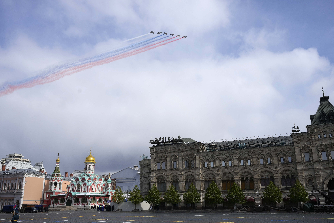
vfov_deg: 40.0
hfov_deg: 57.2
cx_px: 167
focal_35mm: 33
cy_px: 112
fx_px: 306
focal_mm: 33
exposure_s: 1/1250
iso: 250
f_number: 8
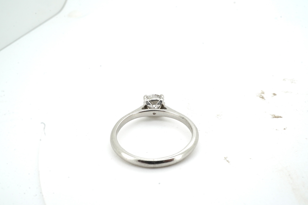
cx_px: 154
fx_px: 385
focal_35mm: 45
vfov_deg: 29.9
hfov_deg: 43.6
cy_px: 102
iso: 200
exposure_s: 1/100
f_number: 22
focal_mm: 30
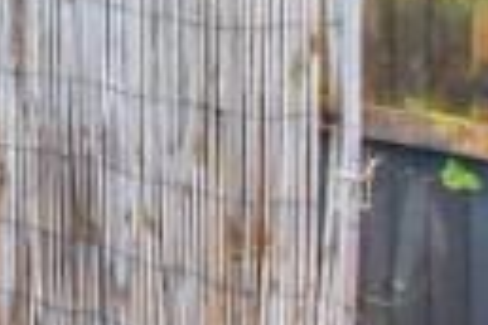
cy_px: -138
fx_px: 1098
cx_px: -747
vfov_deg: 15.7
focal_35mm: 81
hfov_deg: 14.1
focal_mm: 11
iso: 320
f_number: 8
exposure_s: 1/125
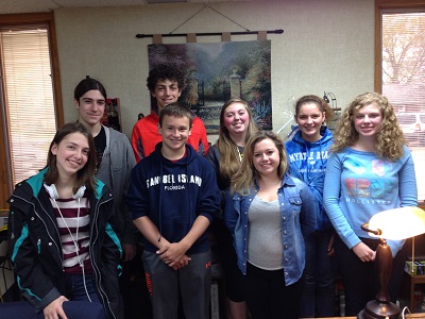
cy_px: 160
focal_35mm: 33
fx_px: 405
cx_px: 212
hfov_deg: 55.4
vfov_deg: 42.9
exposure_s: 1/20
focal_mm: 4.12
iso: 50
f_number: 2.4
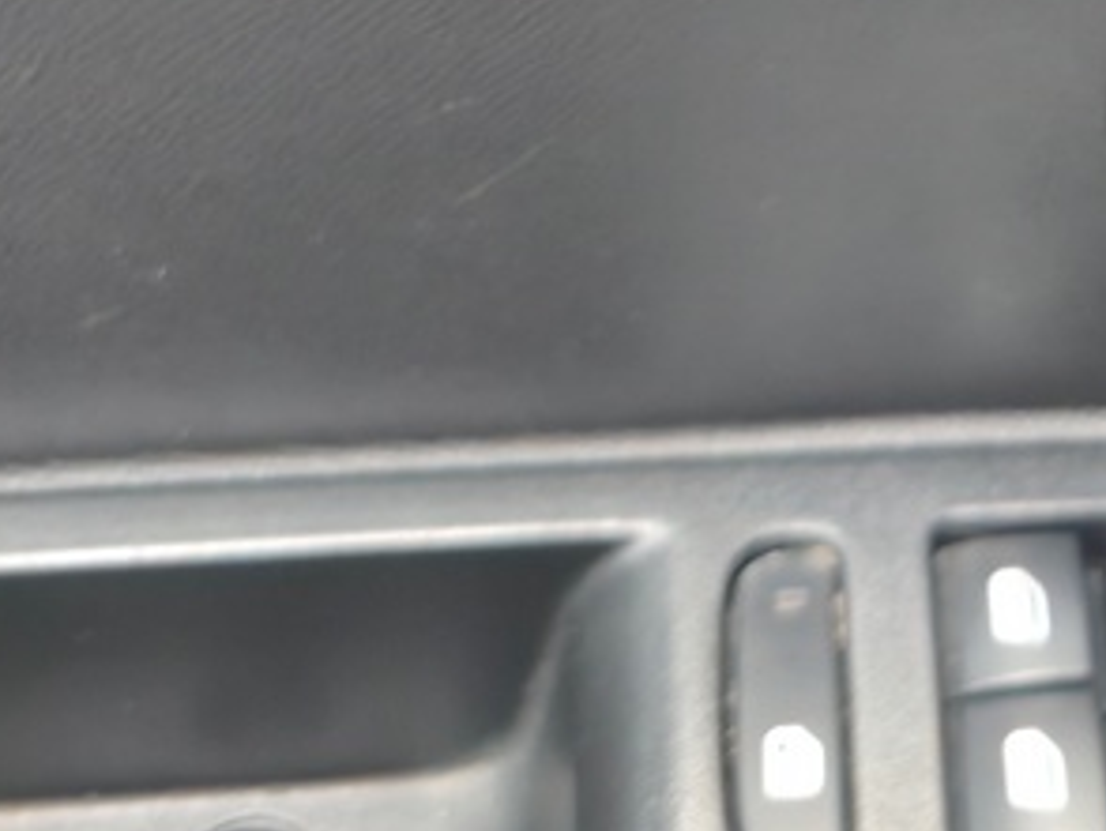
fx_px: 2558
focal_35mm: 80
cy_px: -297
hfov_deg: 22.5
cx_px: 1332
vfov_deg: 17.2
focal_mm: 6.3
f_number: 1.7
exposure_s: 1/40
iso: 200
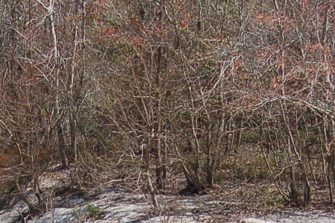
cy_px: 434
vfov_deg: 8.4
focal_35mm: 155
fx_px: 1441
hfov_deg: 13.2
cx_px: 66
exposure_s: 1/250
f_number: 10
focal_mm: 24
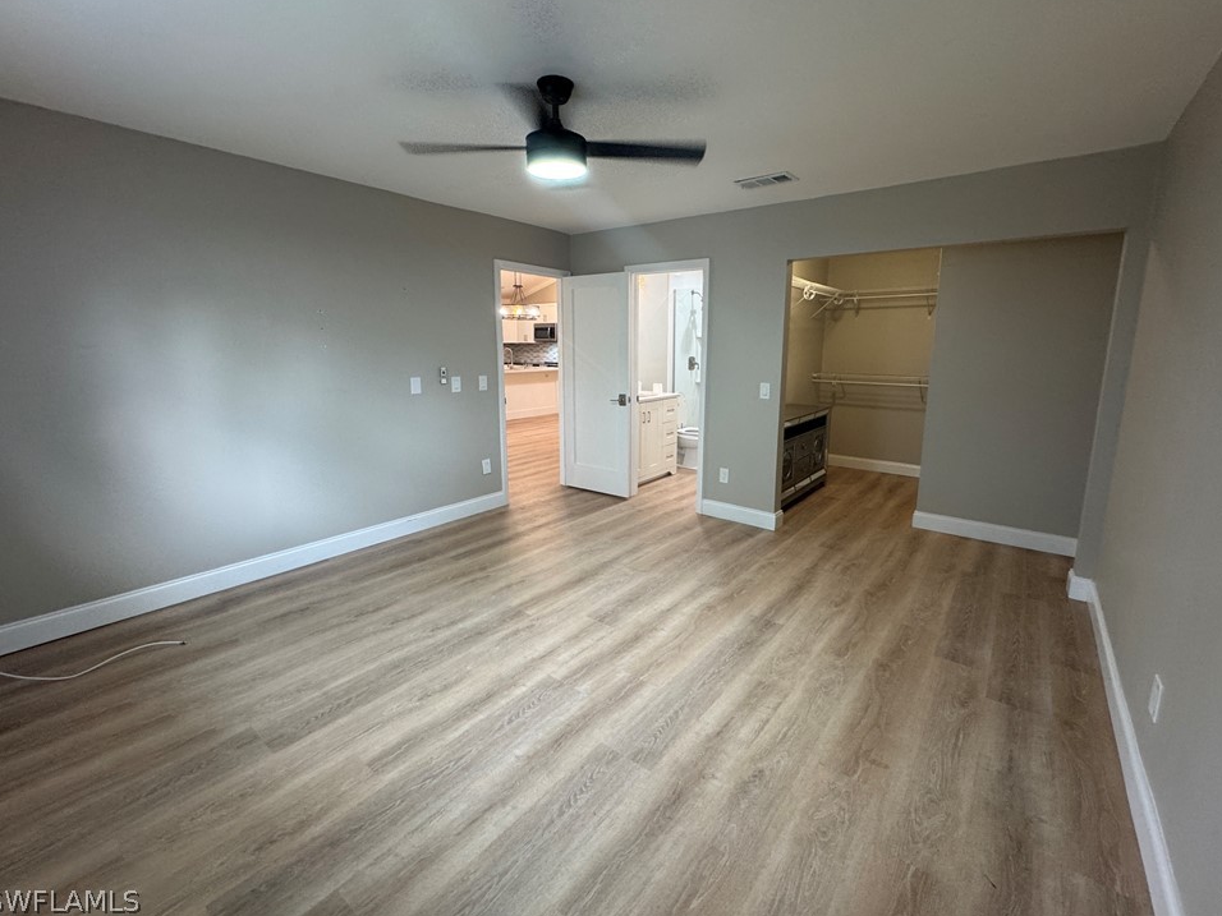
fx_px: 530
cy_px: 432
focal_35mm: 15
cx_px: 634
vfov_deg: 81.7
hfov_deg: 98.1
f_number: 2.2
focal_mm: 2.22
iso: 200
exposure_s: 1/60
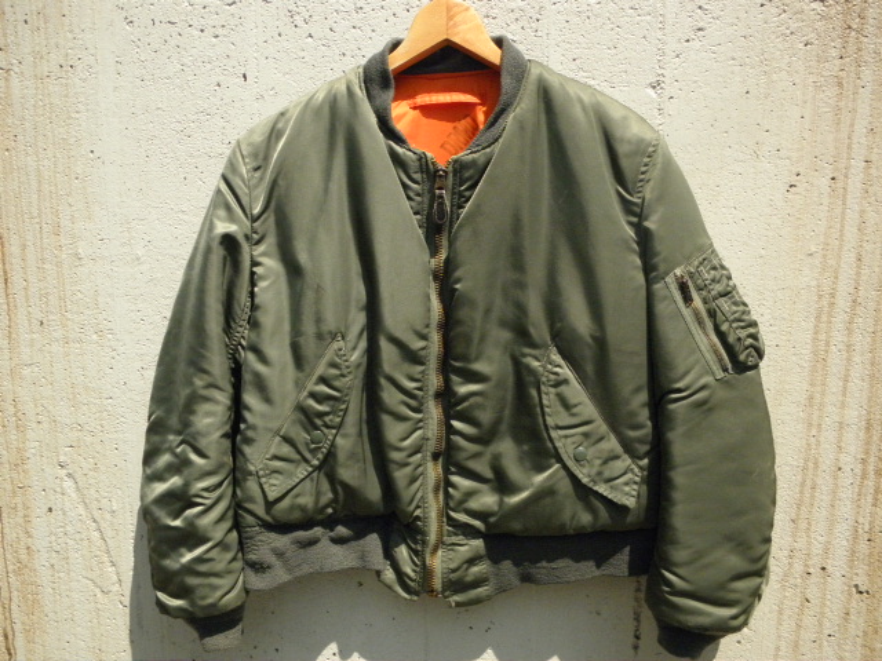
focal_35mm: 36
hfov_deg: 51.4
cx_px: 441
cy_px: 330
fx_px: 917
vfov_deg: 39.7
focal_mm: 6.4
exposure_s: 1/640
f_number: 7.4
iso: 400
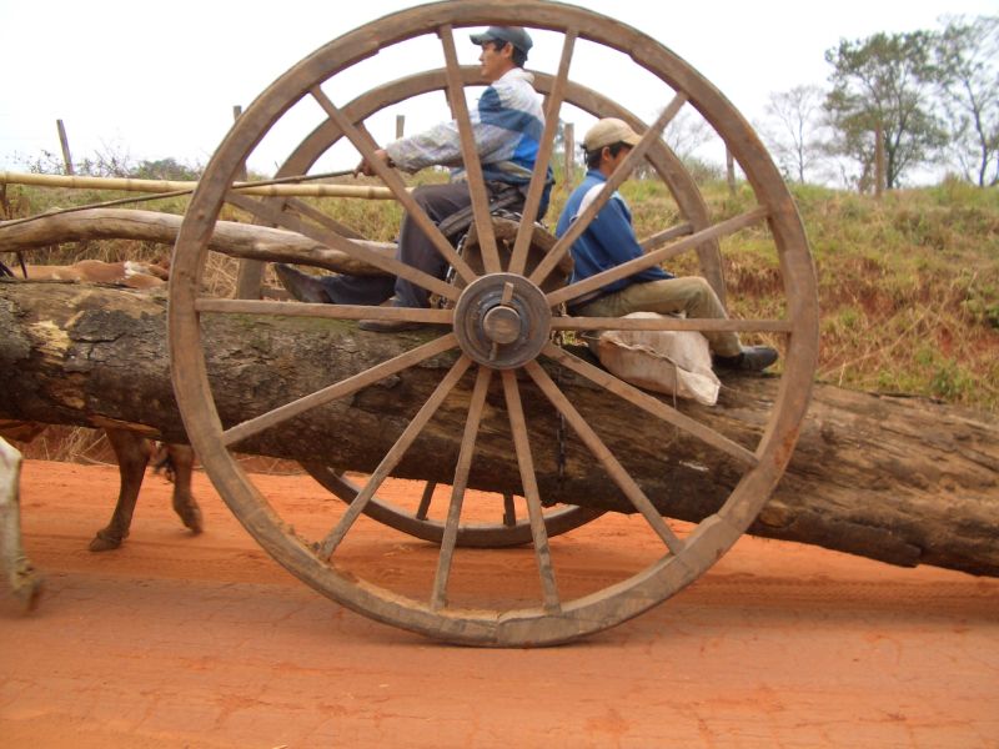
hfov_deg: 52.6
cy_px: 374
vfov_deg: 40.7
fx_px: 1010
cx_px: 500
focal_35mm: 35
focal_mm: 5.8
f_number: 2.6
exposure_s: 1/160
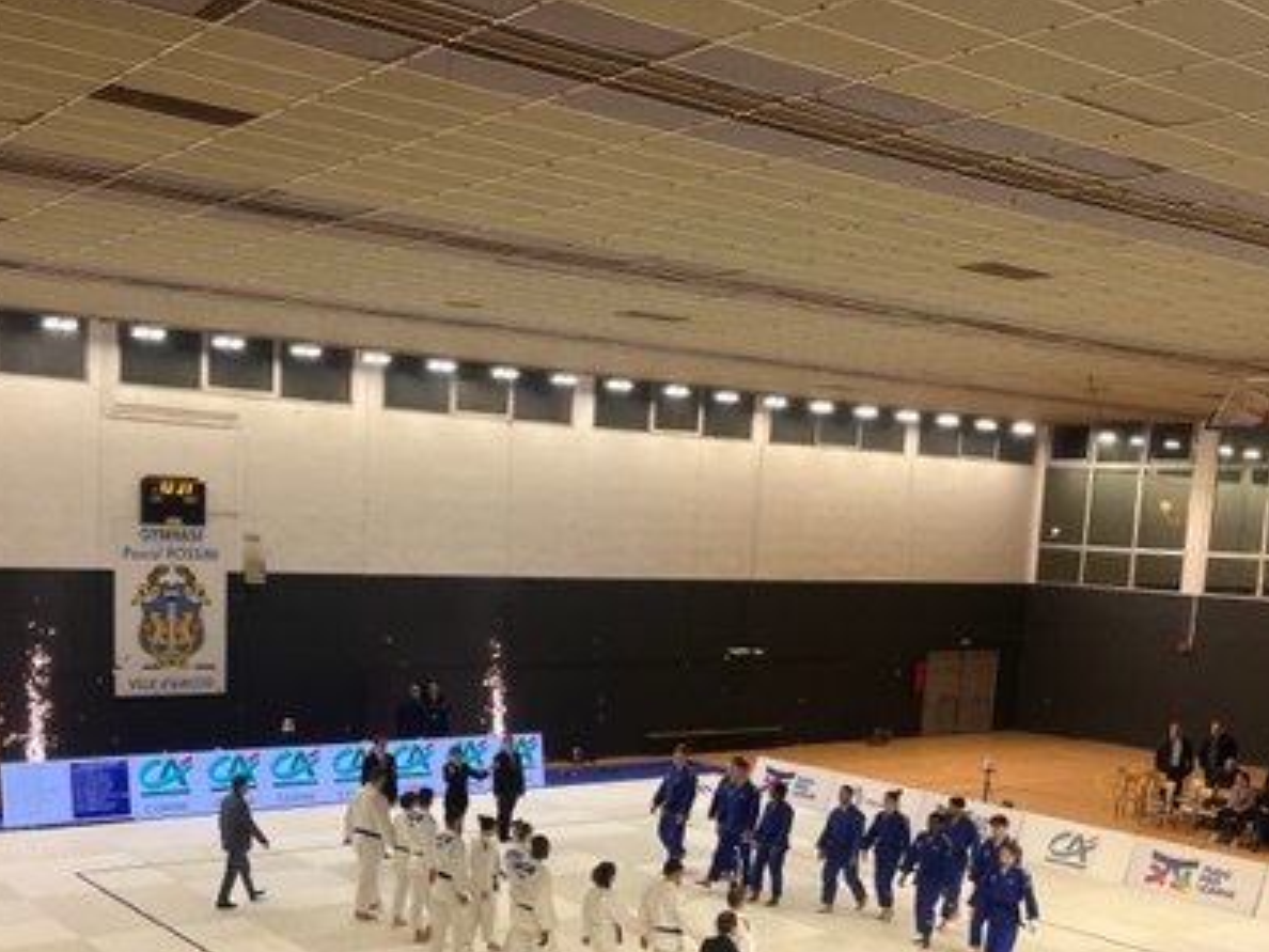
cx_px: 542
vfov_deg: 33.4
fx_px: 1540
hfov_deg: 44.7
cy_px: 750
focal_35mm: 42
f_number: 1.6
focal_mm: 5.1
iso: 40
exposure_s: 1/100
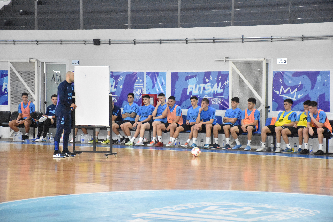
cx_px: 167
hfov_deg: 16.9
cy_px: 111
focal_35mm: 121
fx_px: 1119
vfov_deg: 11.3
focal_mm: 80
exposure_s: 1/500
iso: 12800
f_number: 5.3
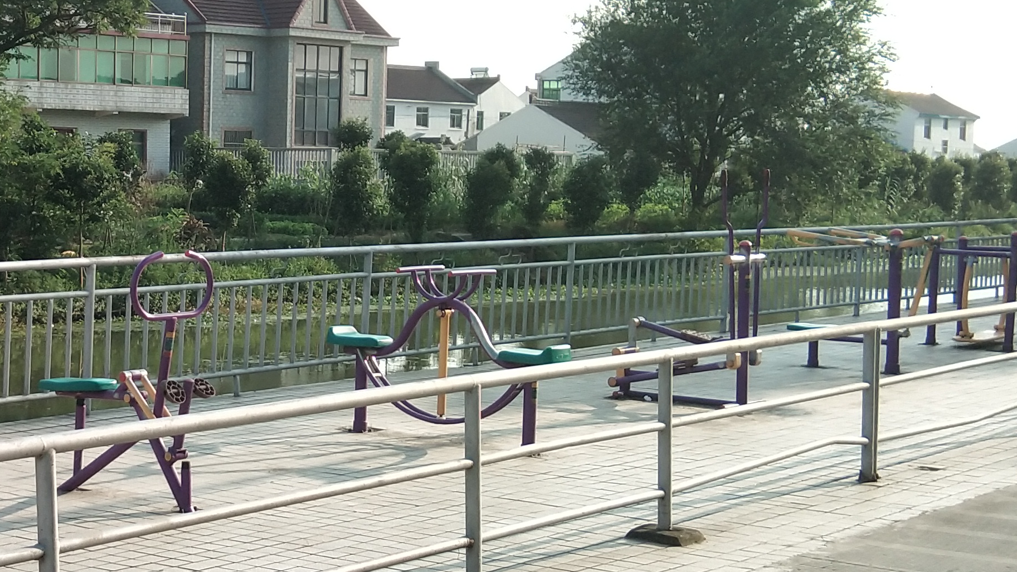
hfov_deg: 26.9
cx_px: 186
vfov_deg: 15.7
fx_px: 2076
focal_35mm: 77
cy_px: 309
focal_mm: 3.69
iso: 50
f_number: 2.2
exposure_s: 1/521
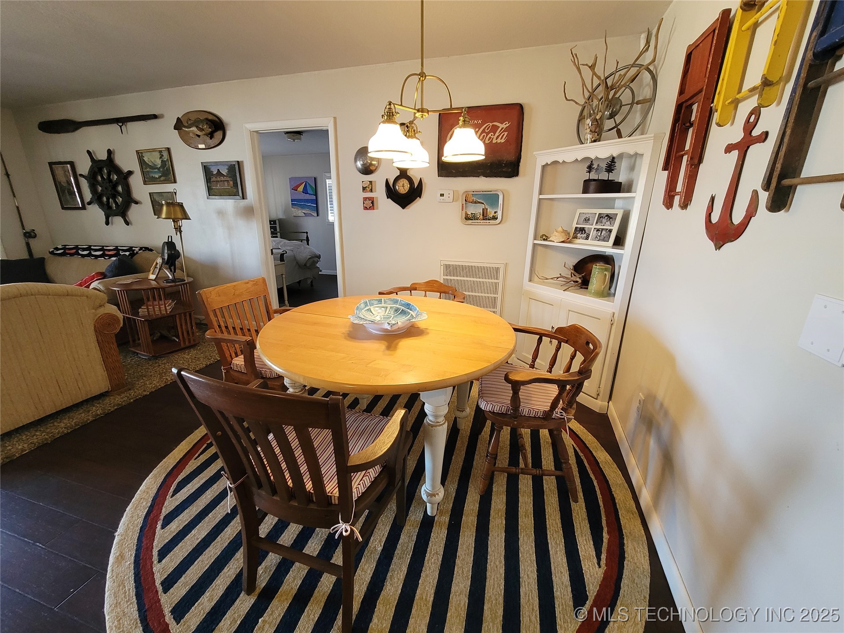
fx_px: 317
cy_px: 316
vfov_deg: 89.9
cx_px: 422
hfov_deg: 106.2
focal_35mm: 13
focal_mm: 2.2
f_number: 2.2
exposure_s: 1/40
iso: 320
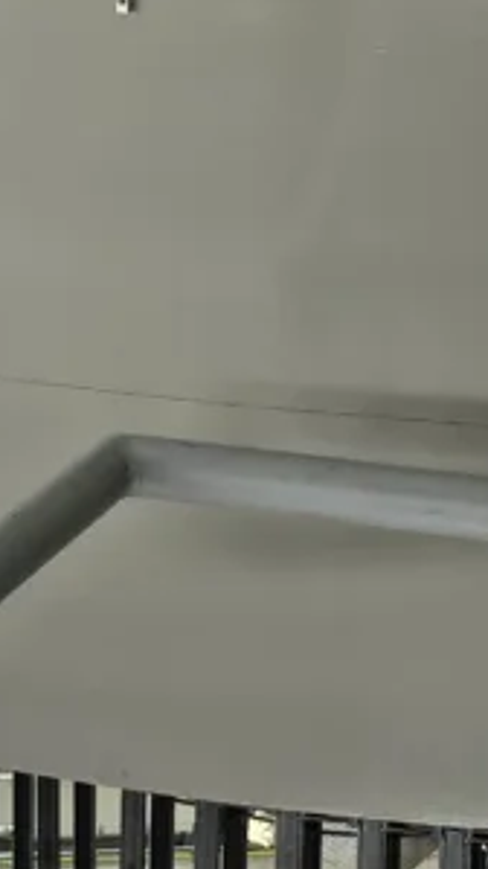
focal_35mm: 117
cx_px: 630
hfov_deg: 10.1
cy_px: -414
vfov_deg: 16.7
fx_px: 2694
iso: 303
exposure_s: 1/100
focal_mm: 5.56
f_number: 1.8
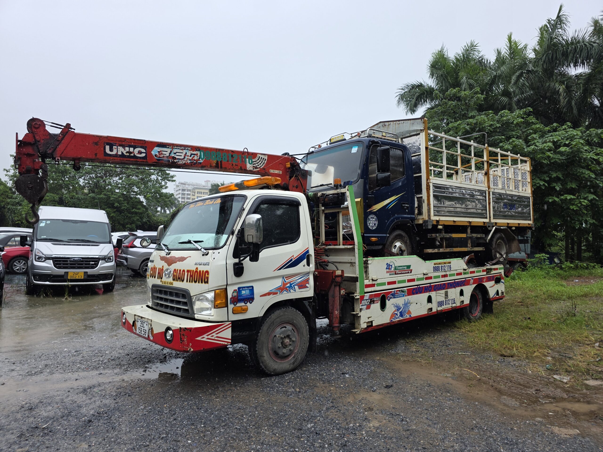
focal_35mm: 23
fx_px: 401
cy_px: 226
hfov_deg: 73.9
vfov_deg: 58.9
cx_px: 302
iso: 80
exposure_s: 1/1410
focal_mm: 6.3
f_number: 1.7
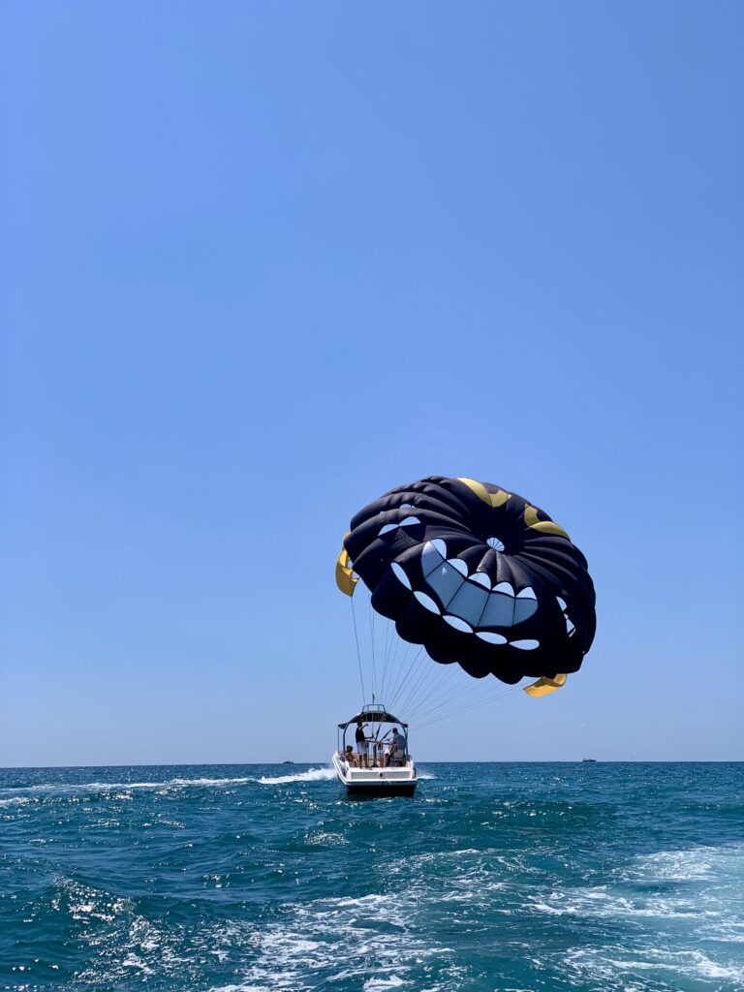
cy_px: 496
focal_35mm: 52
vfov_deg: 36.8
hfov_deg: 28.0
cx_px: 372
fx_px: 1490
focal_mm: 6
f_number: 2.4
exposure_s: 1/2519
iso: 16
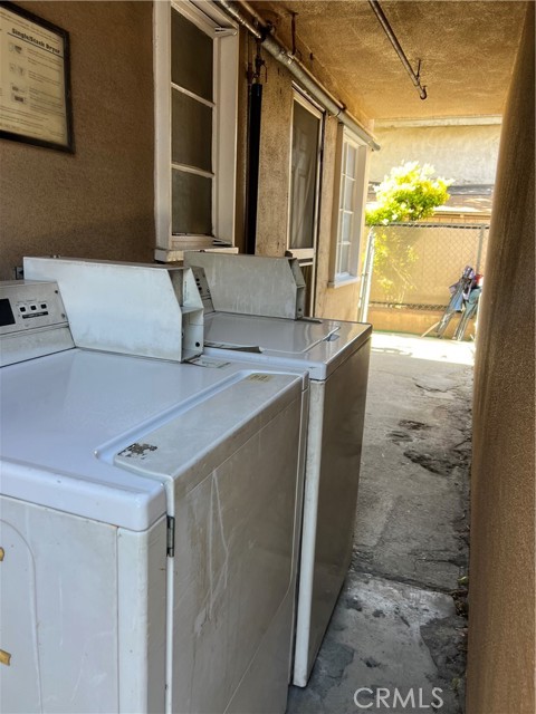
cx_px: 268
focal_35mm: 26
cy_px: 357
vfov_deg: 67.3
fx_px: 537
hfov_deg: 53.1
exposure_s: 1/121
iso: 50
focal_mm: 5.7
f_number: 1.5
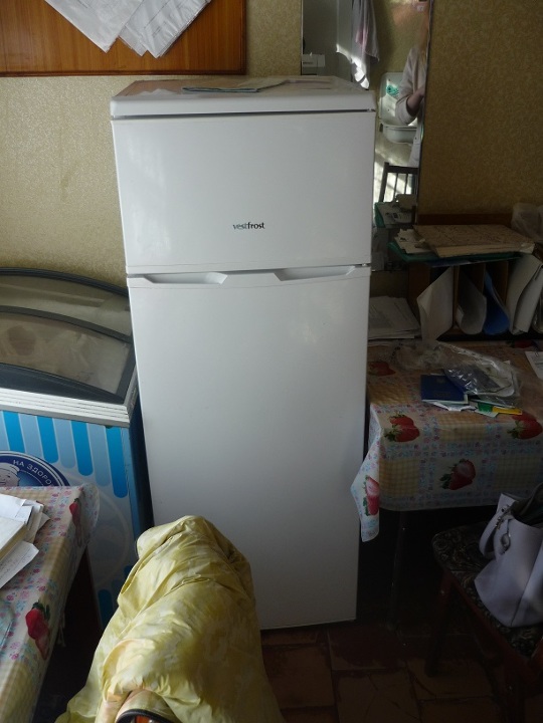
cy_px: 362
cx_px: 272
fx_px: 690
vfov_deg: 55.4
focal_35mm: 33
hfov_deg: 42.9
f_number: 2.8
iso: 100
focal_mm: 5.5
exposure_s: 1/80
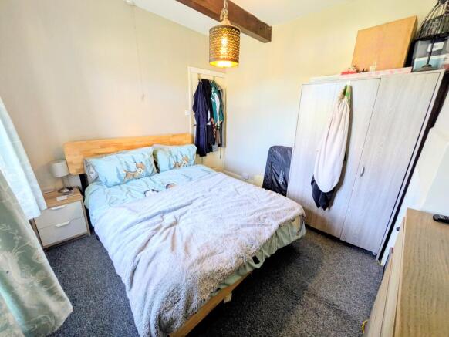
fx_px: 182
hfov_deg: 102.0
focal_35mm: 14
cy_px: 168
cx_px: 224
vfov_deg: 85.7
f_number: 2.2
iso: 104
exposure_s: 1/33.3
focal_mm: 1.83
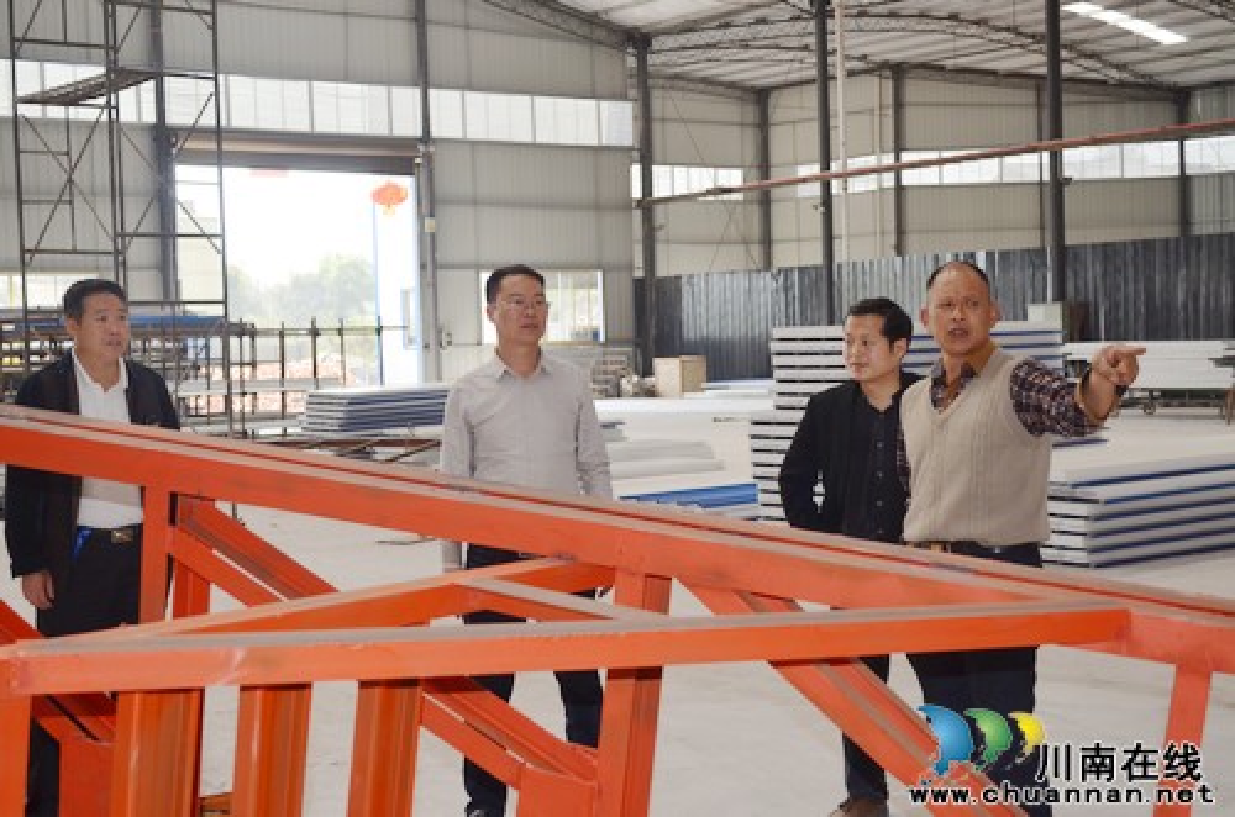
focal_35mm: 51
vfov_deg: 26.4
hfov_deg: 39.0
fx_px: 1746
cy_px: 408
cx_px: 618
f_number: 5
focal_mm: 34
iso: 180
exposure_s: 1/200
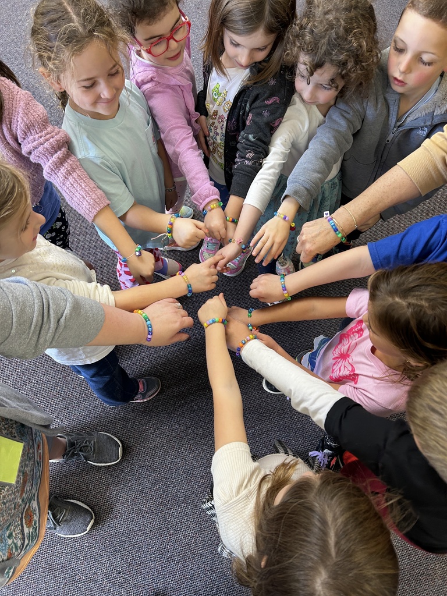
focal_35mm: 26
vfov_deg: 67.3
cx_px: 224
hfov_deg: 53.1
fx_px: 448
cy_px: 298
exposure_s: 1/60
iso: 125
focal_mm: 5.7
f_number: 1.5
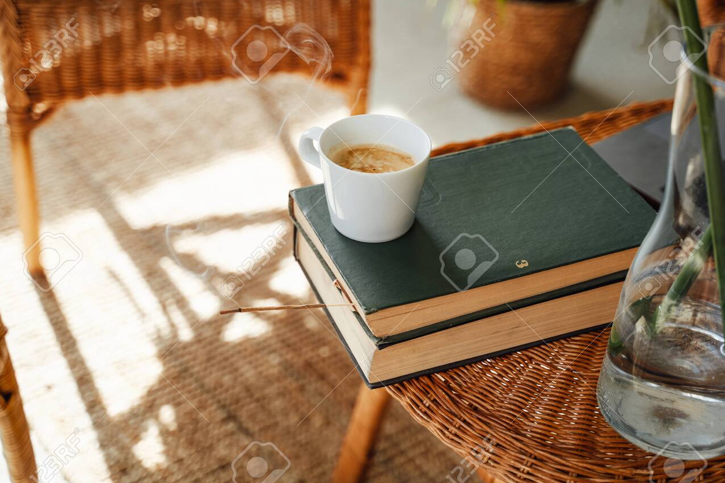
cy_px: 239
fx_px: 1208
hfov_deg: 33.4
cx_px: 360
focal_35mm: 60
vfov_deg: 22.6
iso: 200
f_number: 3.2
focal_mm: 59
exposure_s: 1/320
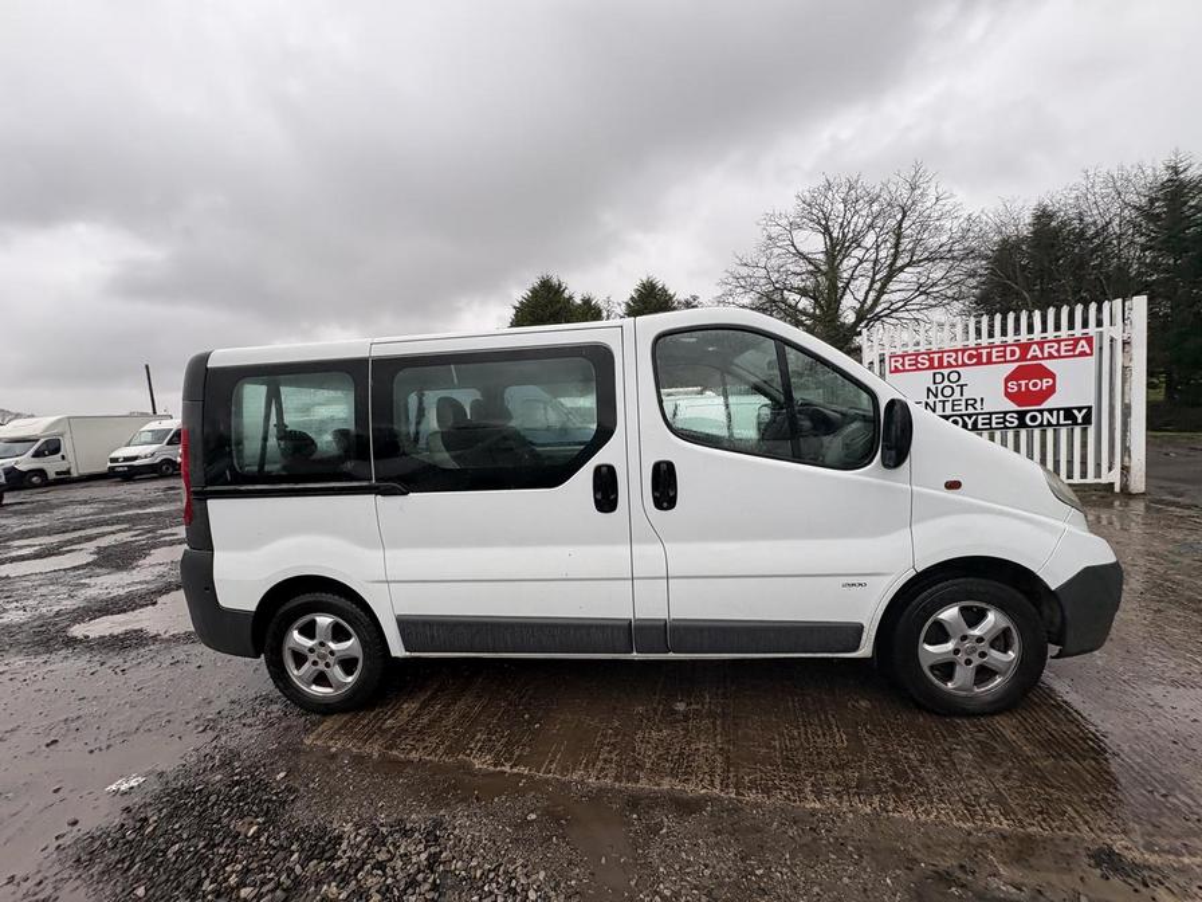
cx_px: 601
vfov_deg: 85.7
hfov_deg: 102.1
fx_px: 486
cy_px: 451
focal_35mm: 14
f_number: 2.2
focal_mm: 2.22
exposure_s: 1/144
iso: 40
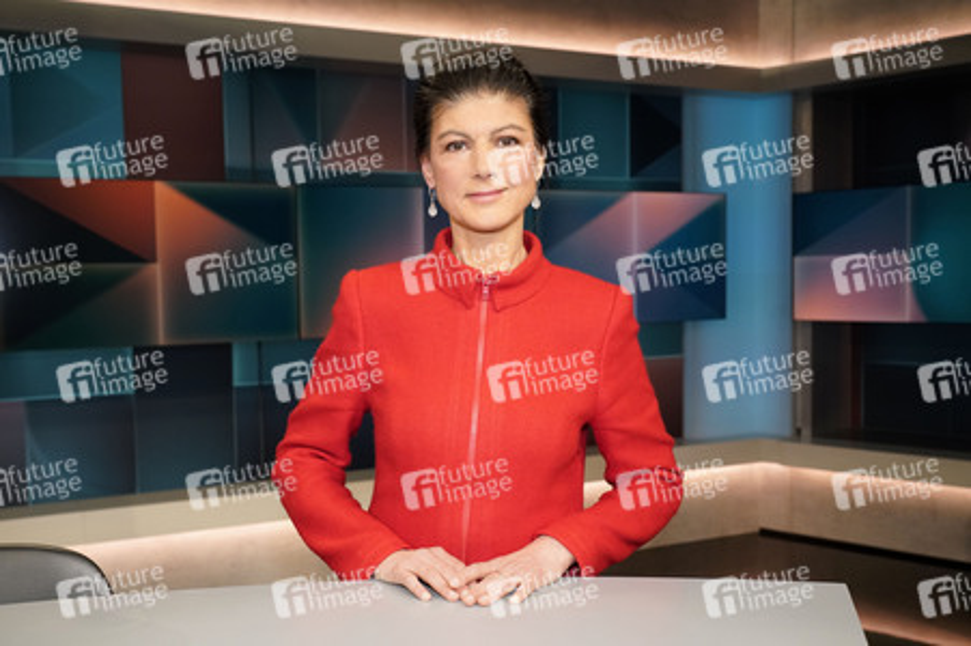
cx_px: 486
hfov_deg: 55.8
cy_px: 323
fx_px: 916
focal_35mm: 34
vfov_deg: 38.8
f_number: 5.6
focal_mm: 34
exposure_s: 1/125
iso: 2000
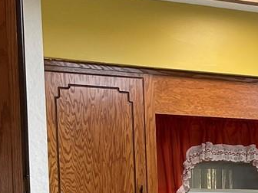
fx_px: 887
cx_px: 395
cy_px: 308
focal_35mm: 119
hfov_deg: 15.2
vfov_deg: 11.8
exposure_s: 1/60
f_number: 1.6
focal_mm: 5.1
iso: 64
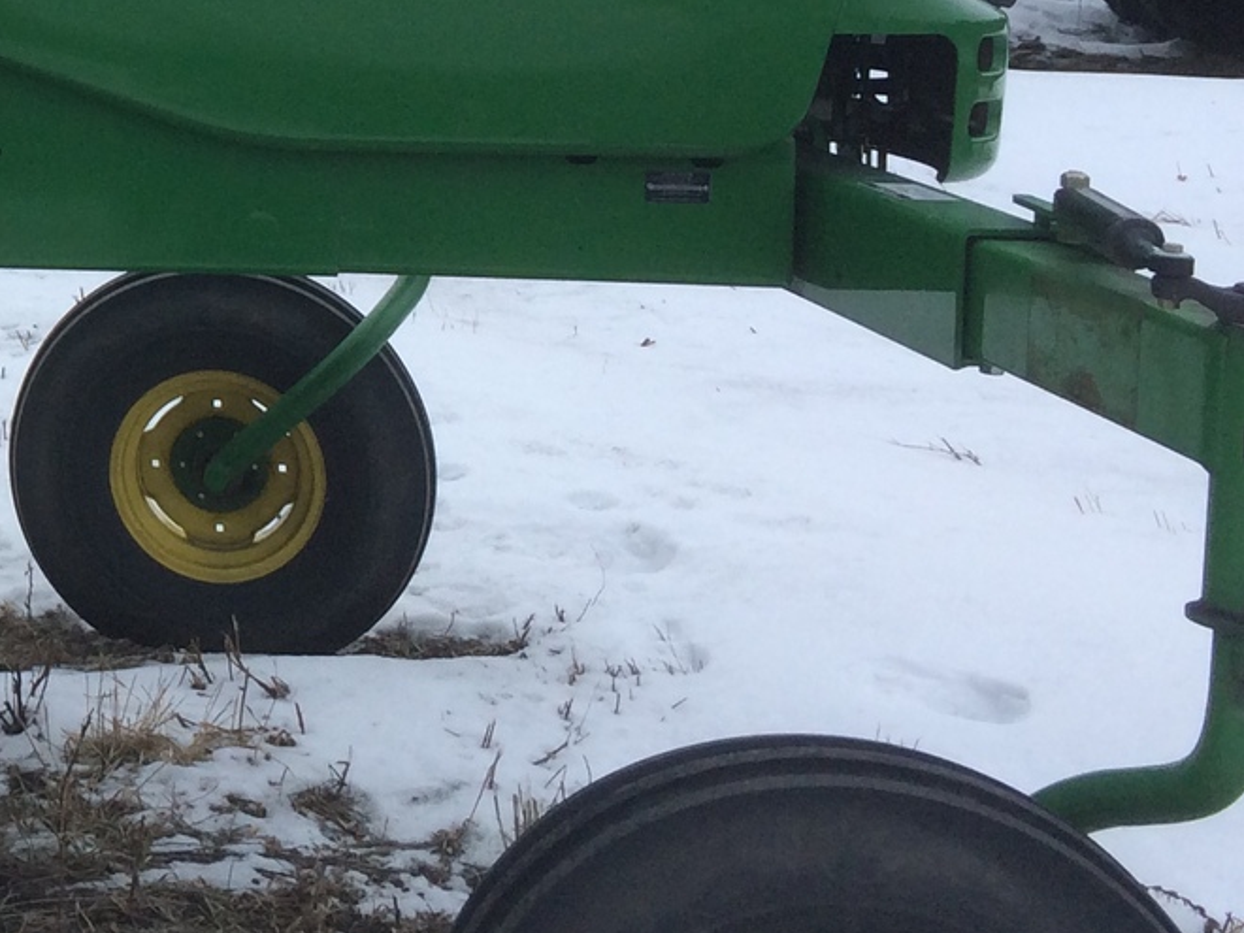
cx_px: -550
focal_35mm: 90
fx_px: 3234
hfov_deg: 19.4
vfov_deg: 15.9
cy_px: -128
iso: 32
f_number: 2.2
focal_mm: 4.15
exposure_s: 1/892
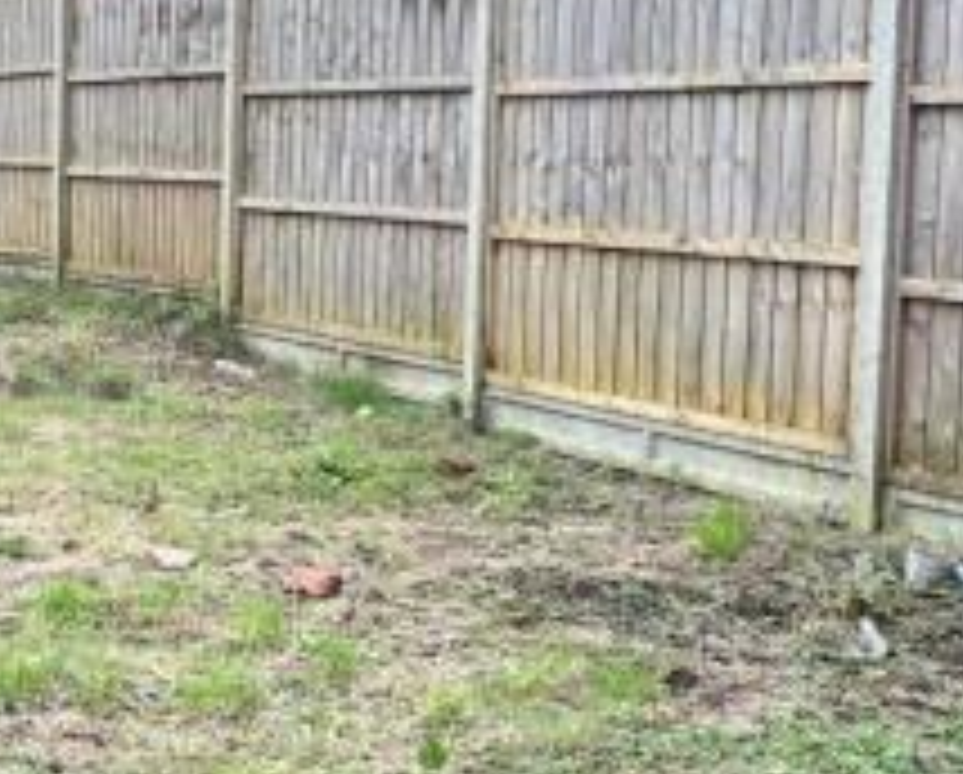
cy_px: 286
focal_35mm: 69
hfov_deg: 27.1
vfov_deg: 22.2
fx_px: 1970
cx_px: 227
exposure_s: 1/477
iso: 50
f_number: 1.6
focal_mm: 5.1
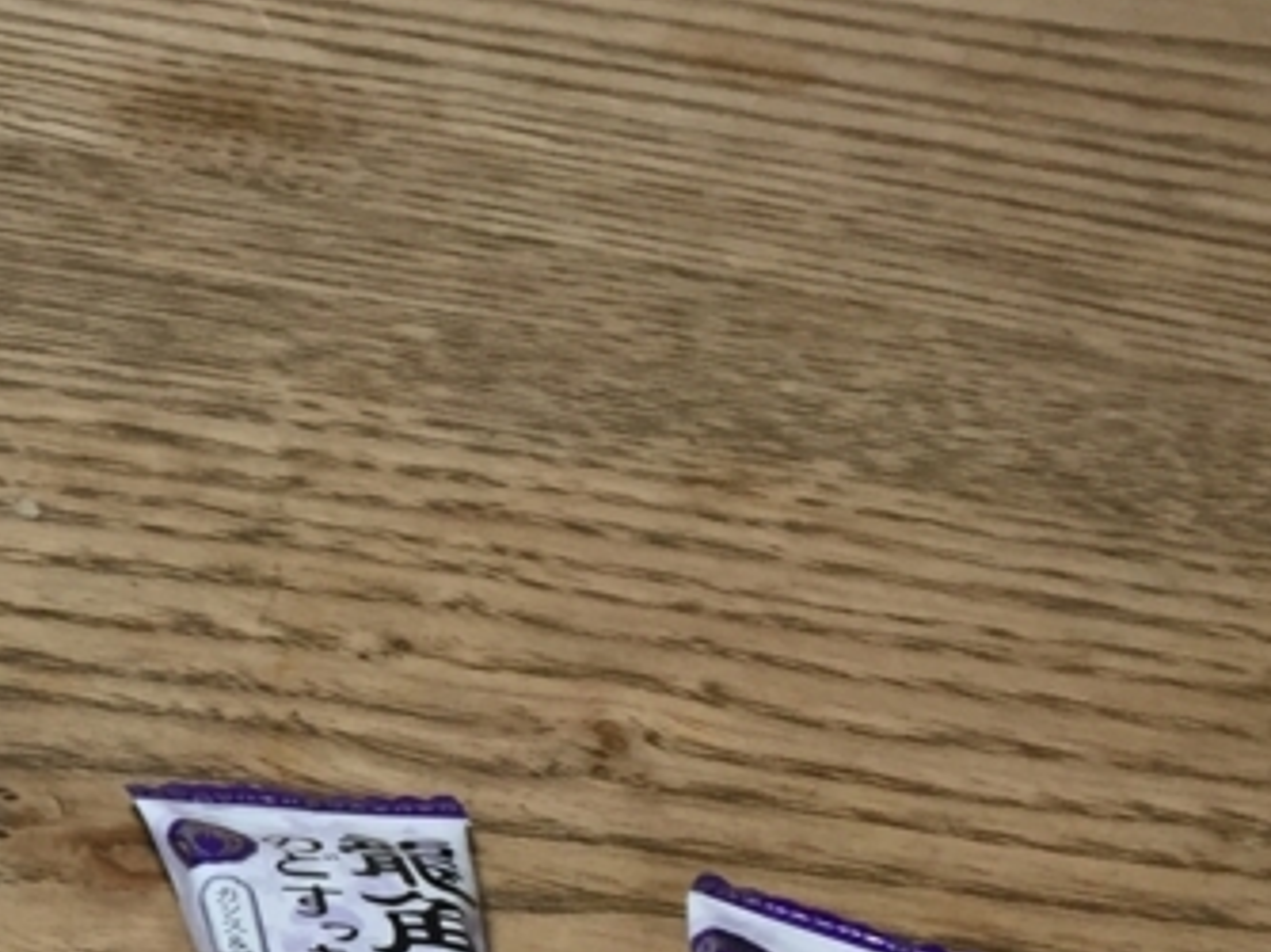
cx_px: -419
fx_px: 3265
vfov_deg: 16.5
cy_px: 655
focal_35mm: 89
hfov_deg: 20.1
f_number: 2.2
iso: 100
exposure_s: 1/30
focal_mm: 4.15
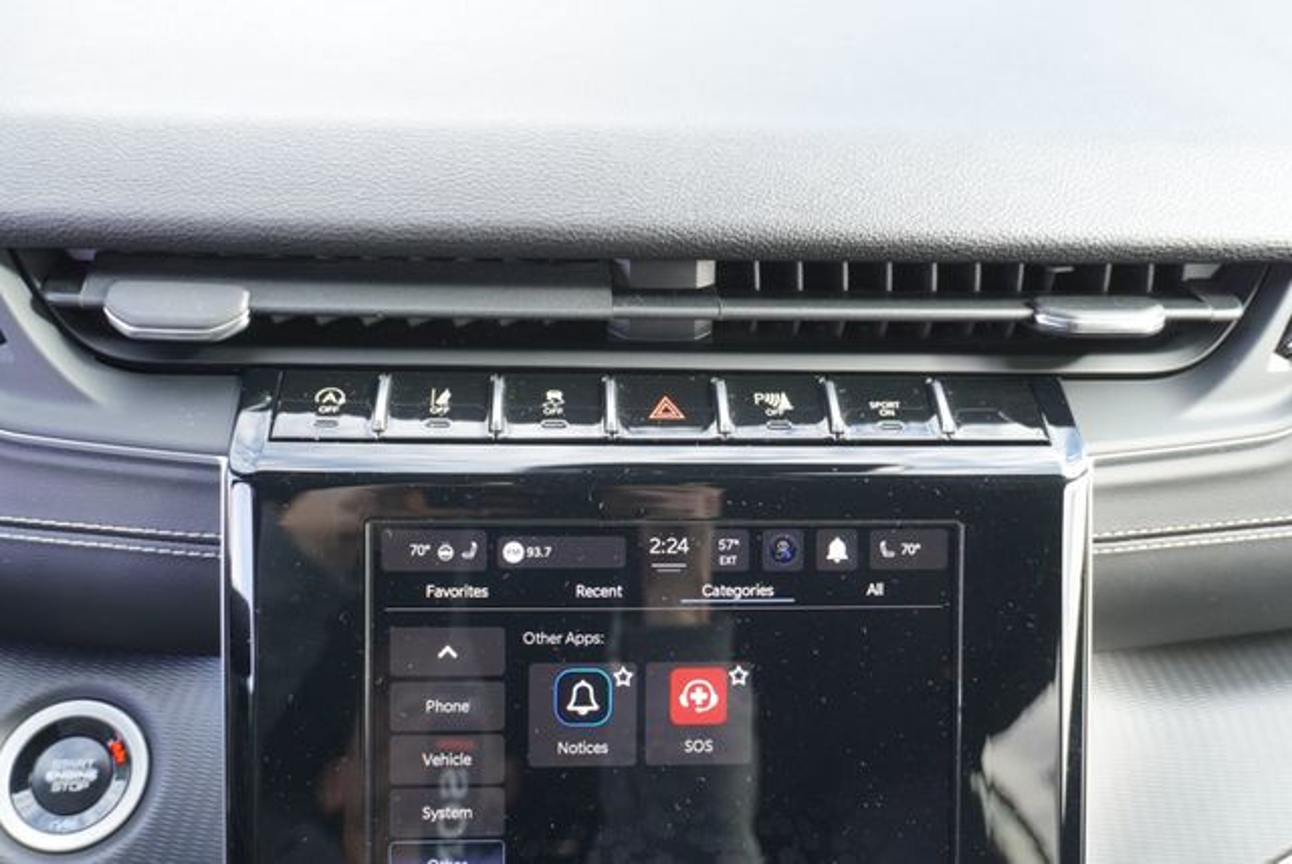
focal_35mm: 33
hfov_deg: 57.2
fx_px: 1185
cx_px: 646
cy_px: 432
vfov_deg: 40.0
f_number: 4
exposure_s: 1/60
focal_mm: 22
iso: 320
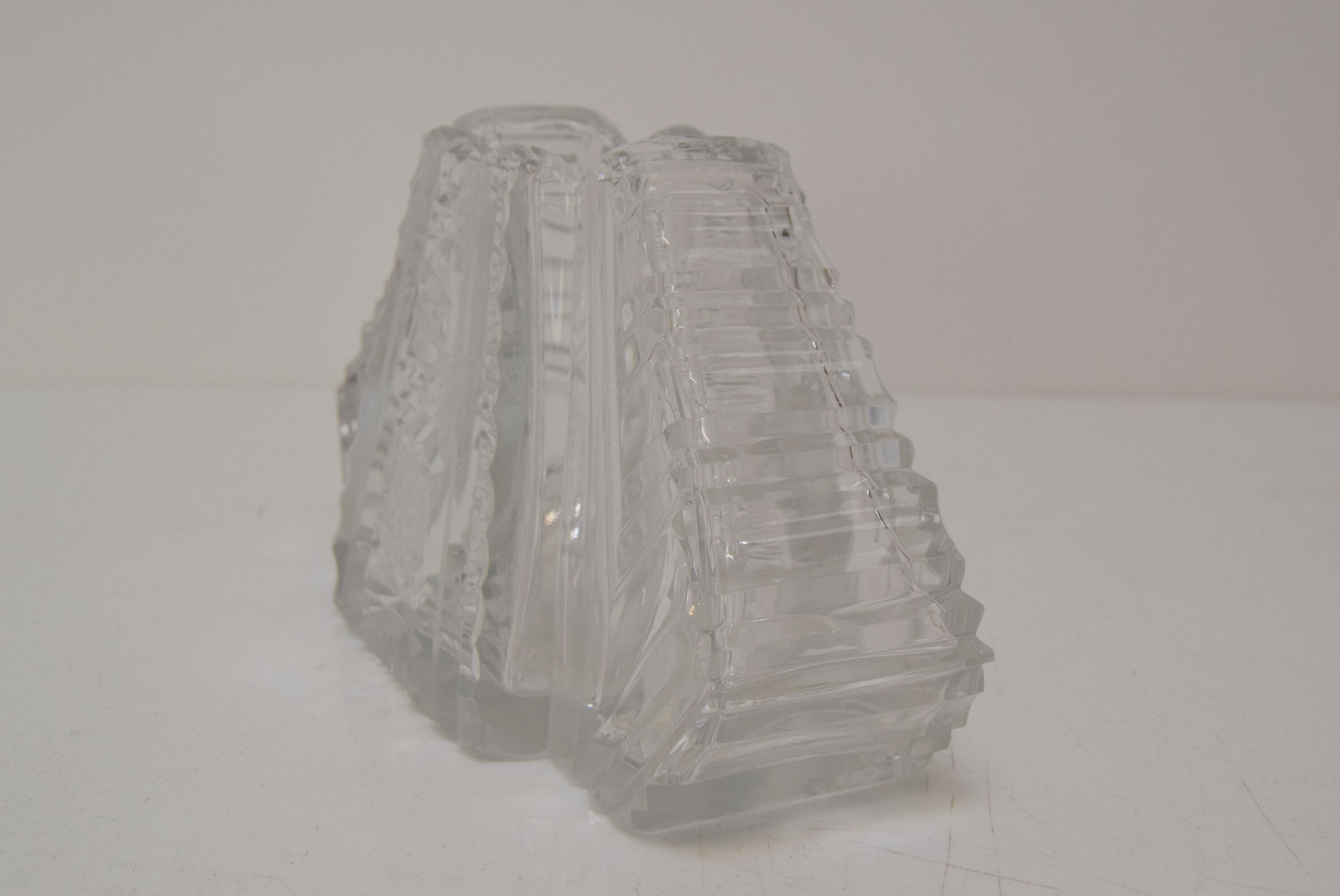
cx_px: 670
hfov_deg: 41.1
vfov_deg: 28.1
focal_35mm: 48
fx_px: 1788
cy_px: 448
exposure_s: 1/320
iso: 1600
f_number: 9
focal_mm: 32
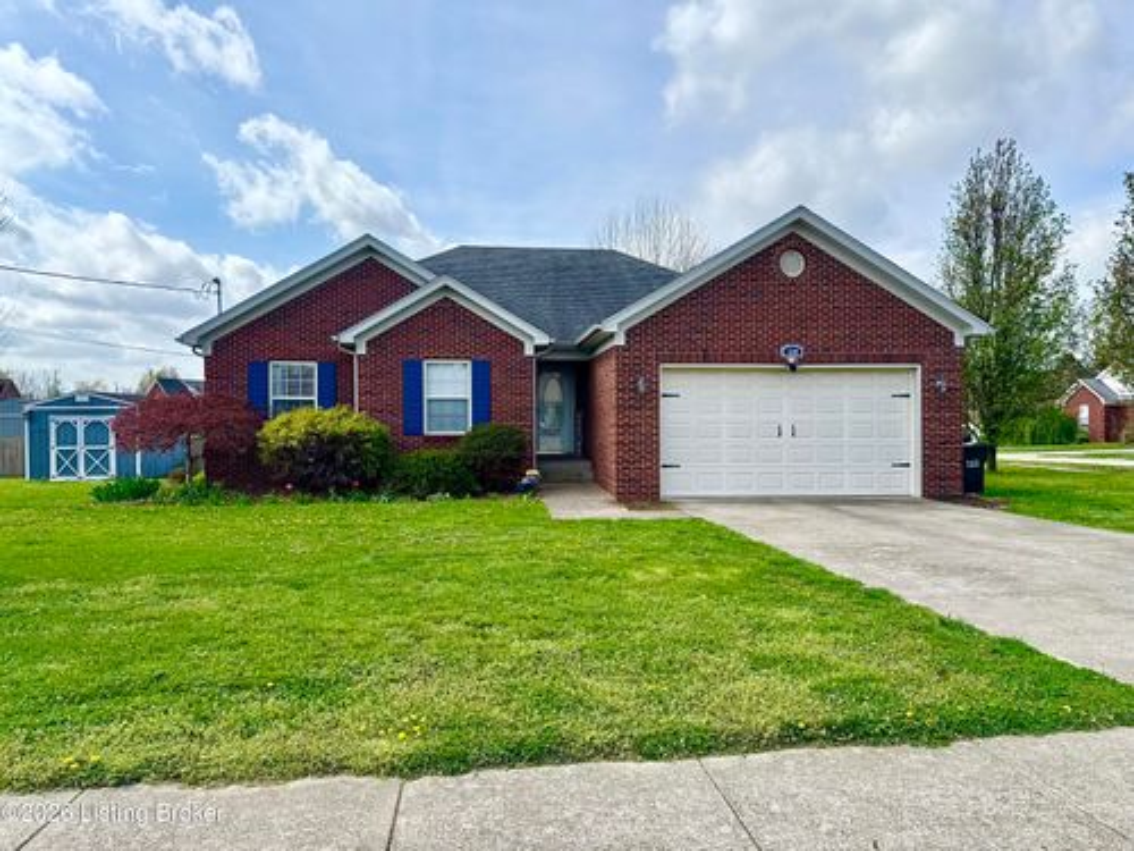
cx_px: 567
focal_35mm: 24
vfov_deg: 56.8
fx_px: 786
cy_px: 426
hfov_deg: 71.6
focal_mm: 6.76
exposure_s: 1/4950
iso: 80
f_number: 1.78
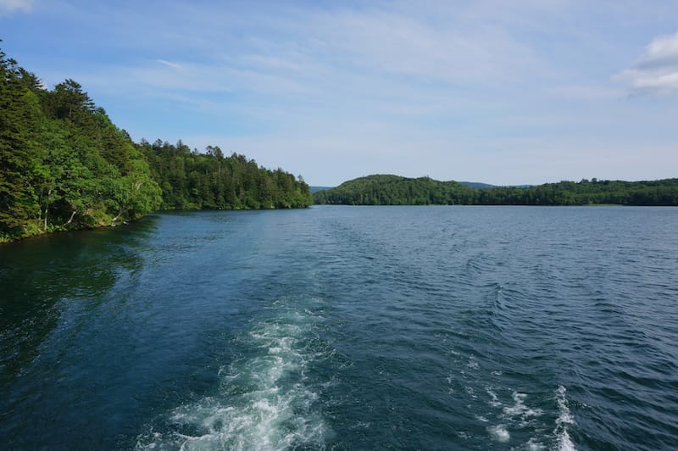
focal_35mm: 24
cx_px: 339
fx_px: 452
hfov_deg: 73.8
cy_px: 226
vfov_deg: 53.1
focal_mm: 16
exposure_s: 1/125
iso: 100
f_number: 13
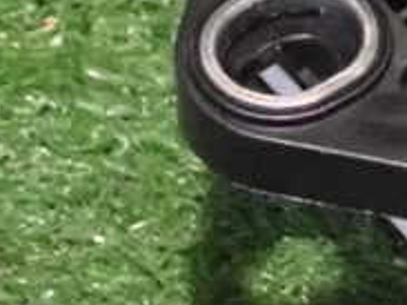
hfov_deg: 7.3
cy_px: -20
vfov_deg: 5.5
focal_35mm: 269
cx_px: 578
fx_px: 3161
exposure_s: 1/40
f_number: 4.3
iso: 6400
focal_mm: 14.62
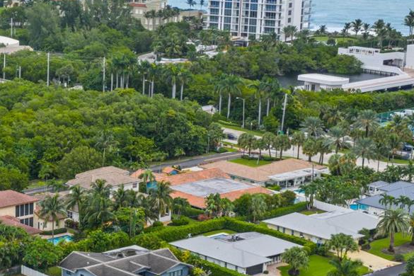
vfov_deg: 13.9
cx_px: -23
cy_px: 206
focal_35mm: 98
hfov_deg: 20.0
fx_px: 1127
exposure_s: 1/100
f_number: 5
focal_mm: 14.45
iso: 100
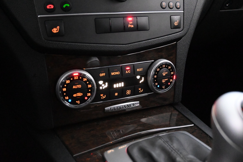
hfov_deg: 51.3
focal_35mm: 38
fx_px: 253
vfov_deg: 35.5
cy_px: 81
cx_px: 122
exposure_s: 1/40
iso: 14400
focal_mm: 25
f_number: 4.2
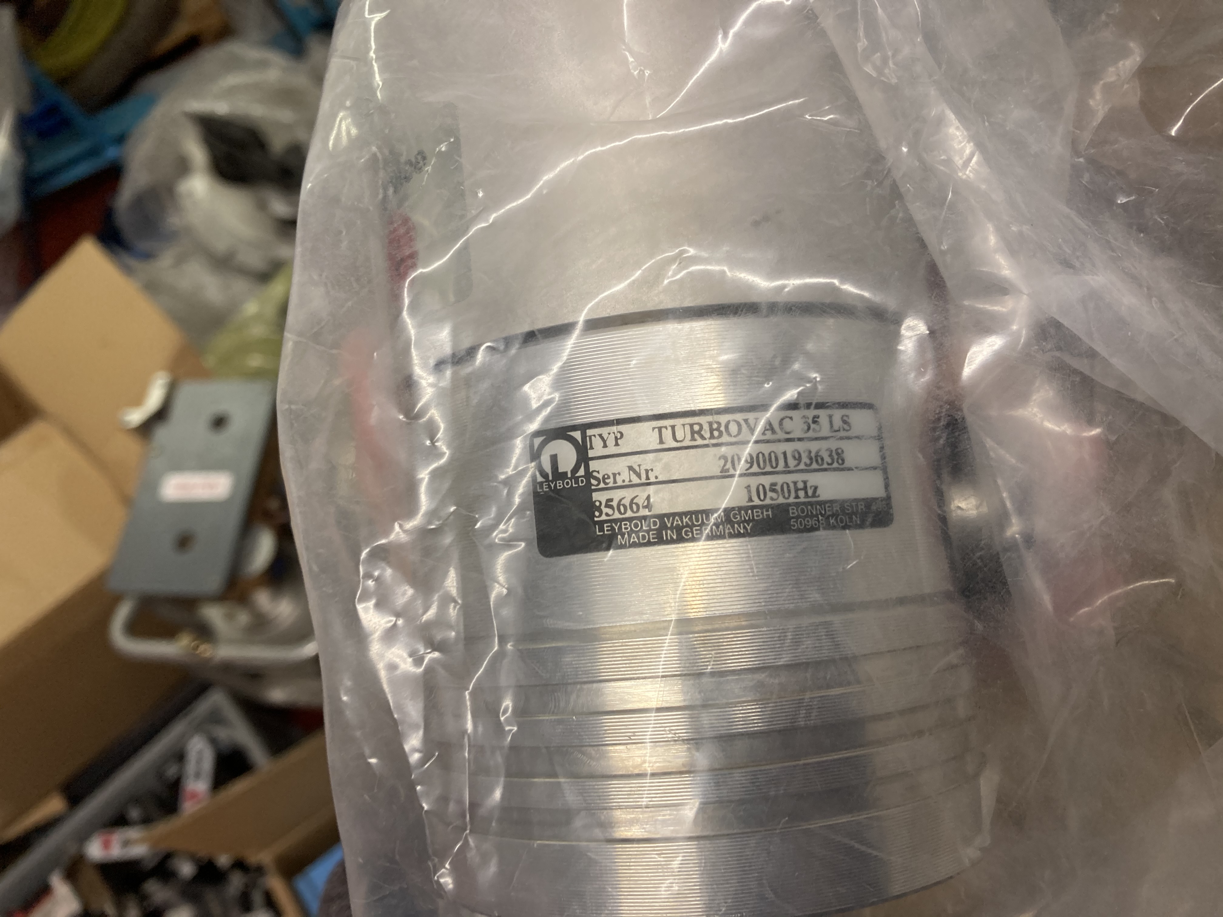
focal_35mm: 28
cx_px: 612
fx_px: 989
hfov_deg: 63.4
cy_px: 458
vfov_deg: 49.7
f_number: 1.8
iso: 100
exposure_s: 1/50
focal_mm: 3.99
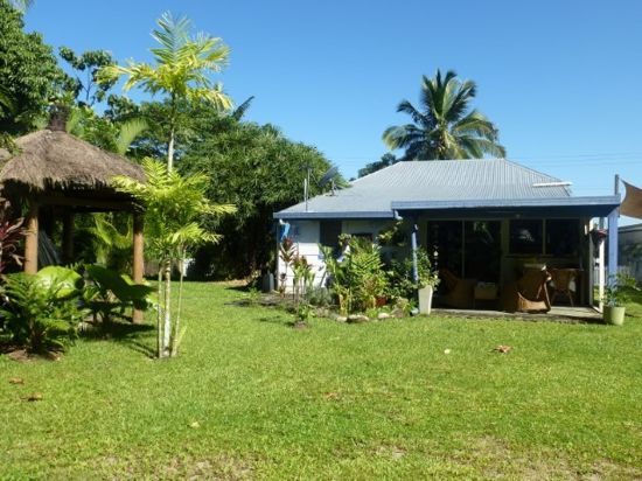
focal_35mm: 30
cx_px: 321
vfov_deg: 46.8
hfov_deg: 60.0
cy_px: 240
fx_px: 556
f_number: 4
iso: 100
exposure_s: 1/640
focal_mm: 5.4
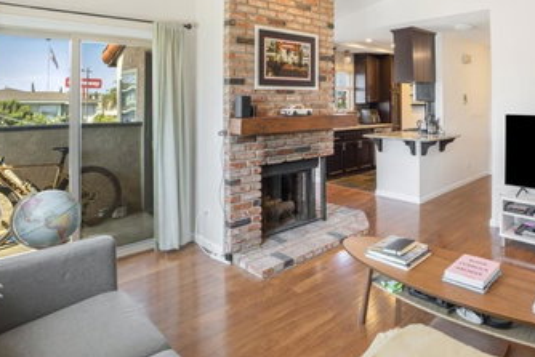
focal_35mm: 23
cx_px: 338
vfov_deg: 53.9
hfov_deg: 74.6
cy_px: 115
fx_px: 342
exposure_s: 1/60
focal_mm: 16
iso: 800
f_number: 7.1
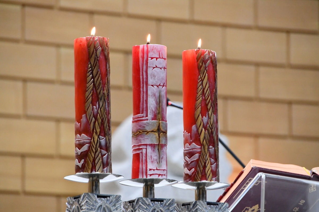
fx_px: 2922
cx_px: 160
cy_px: 106
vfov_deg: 4.2
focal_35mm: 330
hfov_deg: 6.2
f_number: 6.3
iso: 3200
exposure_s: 1/125
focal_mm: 220
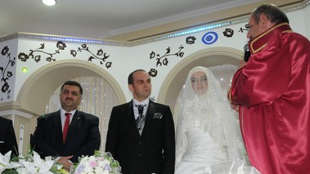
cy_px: 109
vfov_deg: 25.5
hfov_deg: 43.9
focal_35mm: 47
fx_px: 383
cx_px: 132
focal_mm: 25
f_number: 5.6
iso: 1250
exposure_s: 1/60
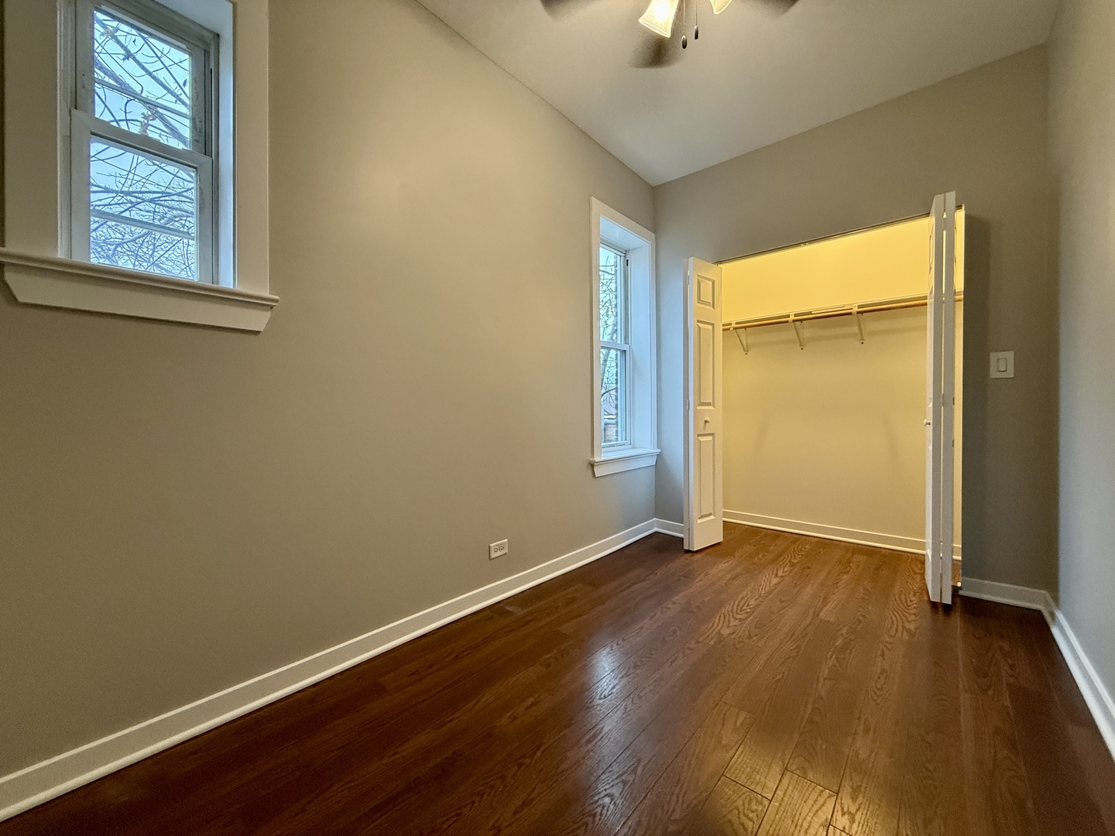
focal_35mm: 14
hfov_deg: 102.1
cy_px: 418
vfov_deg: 85.7
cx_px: 558
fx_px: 451
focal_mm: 2.22
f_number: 2.2
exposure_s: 1/60
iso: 320
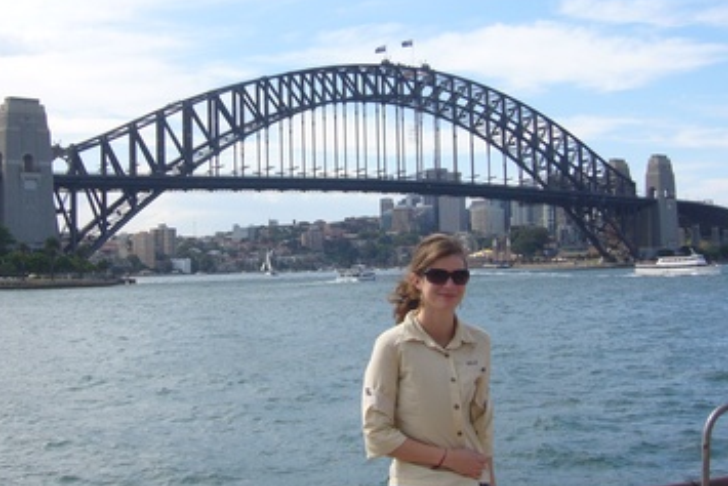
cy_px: 180
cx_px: 363
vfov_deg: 23.3
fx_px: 1173
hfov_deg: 34.5
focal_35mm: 58
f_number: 6.3
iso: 80
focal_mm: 7.5
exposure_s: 1/200
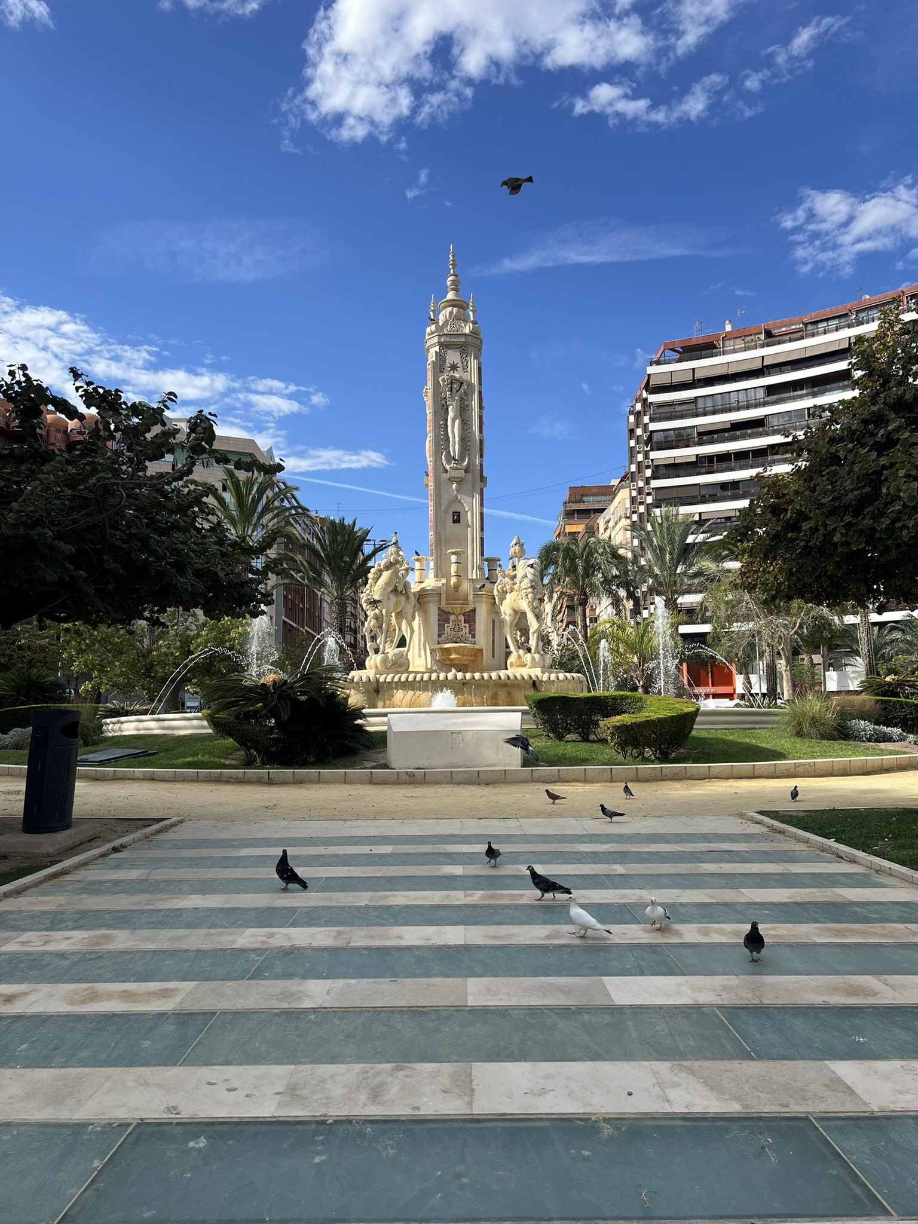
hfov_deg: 53.1
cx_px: 459
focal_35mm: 26
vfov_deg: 67.3
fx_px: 919
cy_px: 612
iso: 50
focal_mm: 5.7
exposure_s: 1/3077
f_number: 1.5
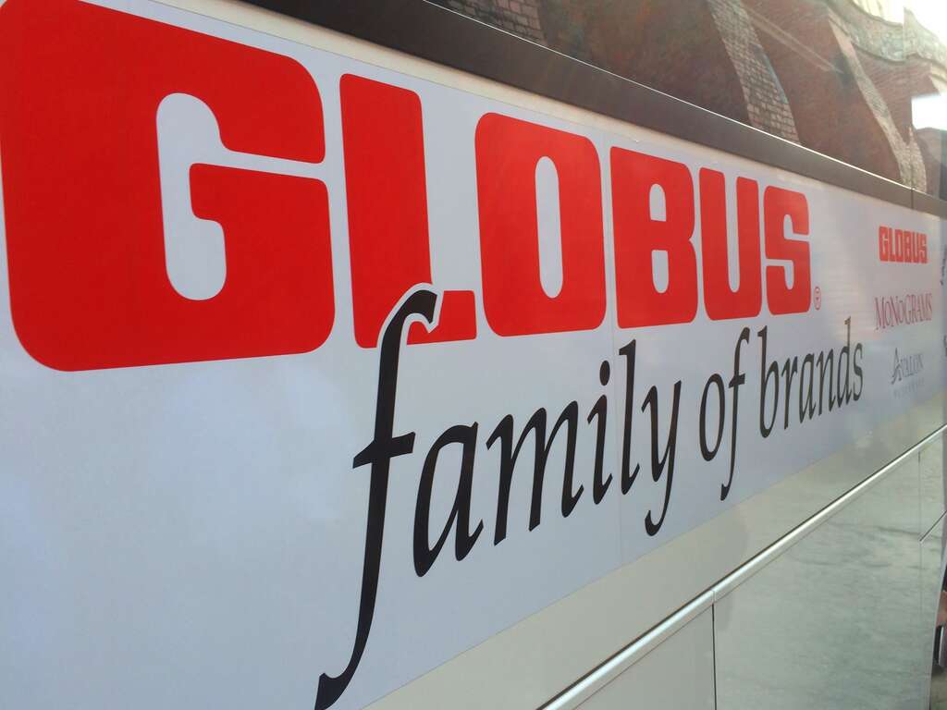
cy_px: 355
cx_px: 474
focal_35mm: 29
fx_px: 793
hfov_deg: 61.7
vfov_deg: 48.2
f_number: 2.2
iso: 32
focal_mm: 4.15
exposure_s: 1/120
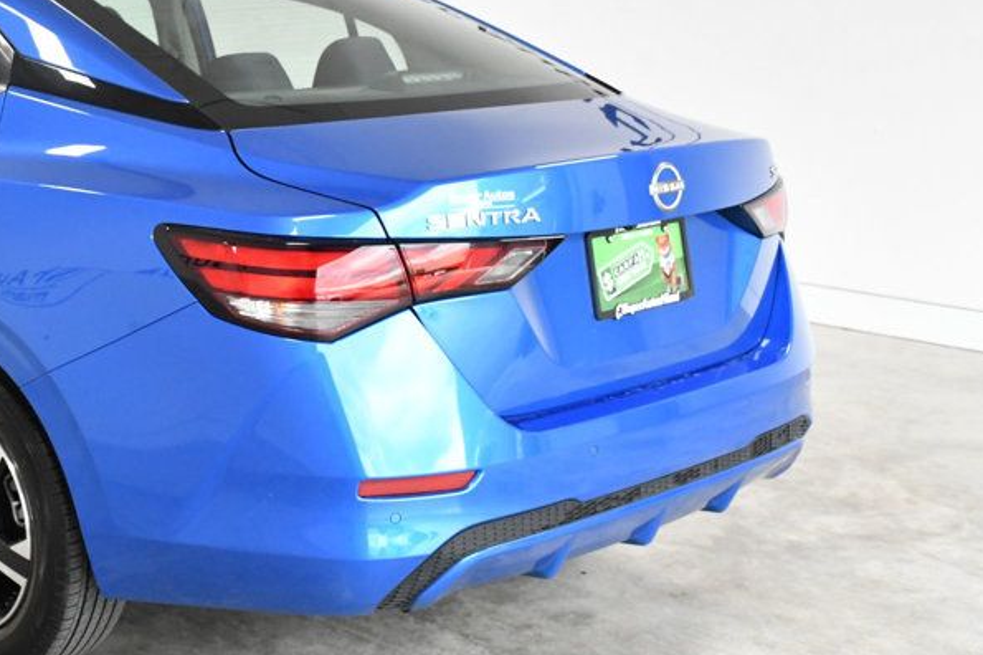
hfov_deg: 31.3
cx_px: 147
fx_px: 1692
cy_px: 306
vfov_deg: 21.9
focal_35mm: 62
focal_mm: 24
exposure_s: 1/250
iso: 2500
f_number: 8
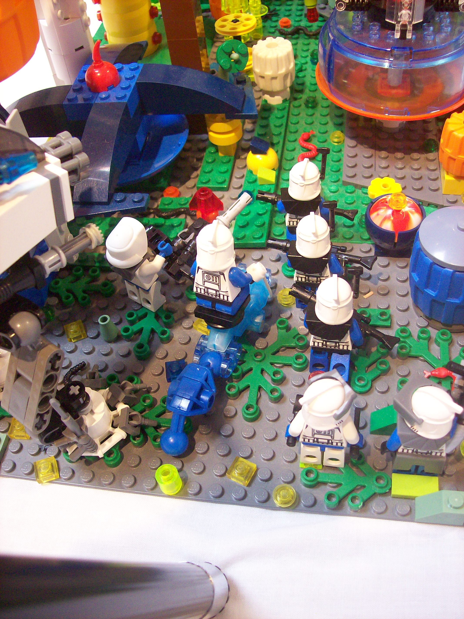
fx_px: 644
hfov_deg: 39.6
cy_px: 310
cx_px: 232
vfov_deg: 51.4
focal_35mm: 36
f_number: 2.7
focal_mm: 6
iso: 144
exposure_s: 1/32
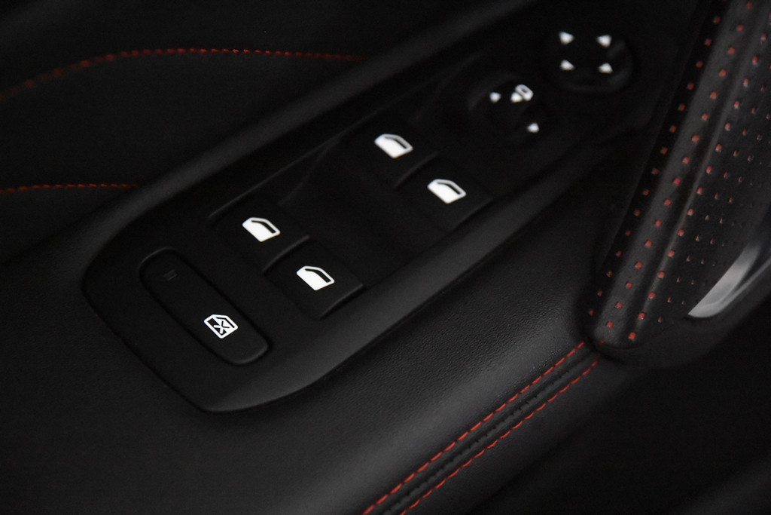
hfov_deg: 19.5
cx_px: 386
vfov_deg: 13.0
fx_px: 2249
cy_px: 258
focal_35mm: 105
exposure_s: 1/125
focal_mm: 70
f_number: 4
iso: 12800
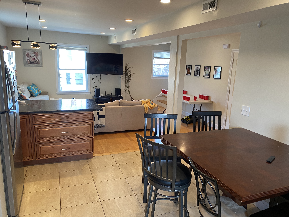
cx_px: 144
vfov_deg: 53.1
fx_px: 217
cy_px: 108
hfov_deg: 67.3
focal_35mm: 26
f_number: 1.8
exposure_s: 1/60
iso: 125
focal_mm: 4.25
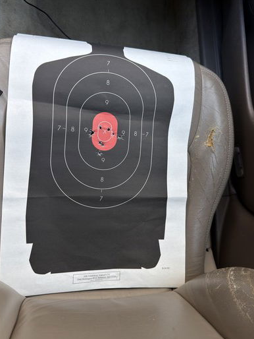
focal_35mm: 28
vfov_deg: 63.3
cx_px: 122
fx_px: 274
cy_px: 154
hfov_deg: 49.8
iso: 50
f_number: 1.78
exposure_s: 1/144
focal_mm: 6.76
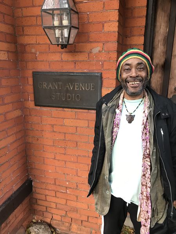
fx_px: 190
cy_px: 117
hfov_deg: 49.7
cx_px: 88
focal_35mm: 28
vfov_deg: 63.4
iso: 25
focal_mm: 3.99
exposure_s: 1/30
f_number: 1.8
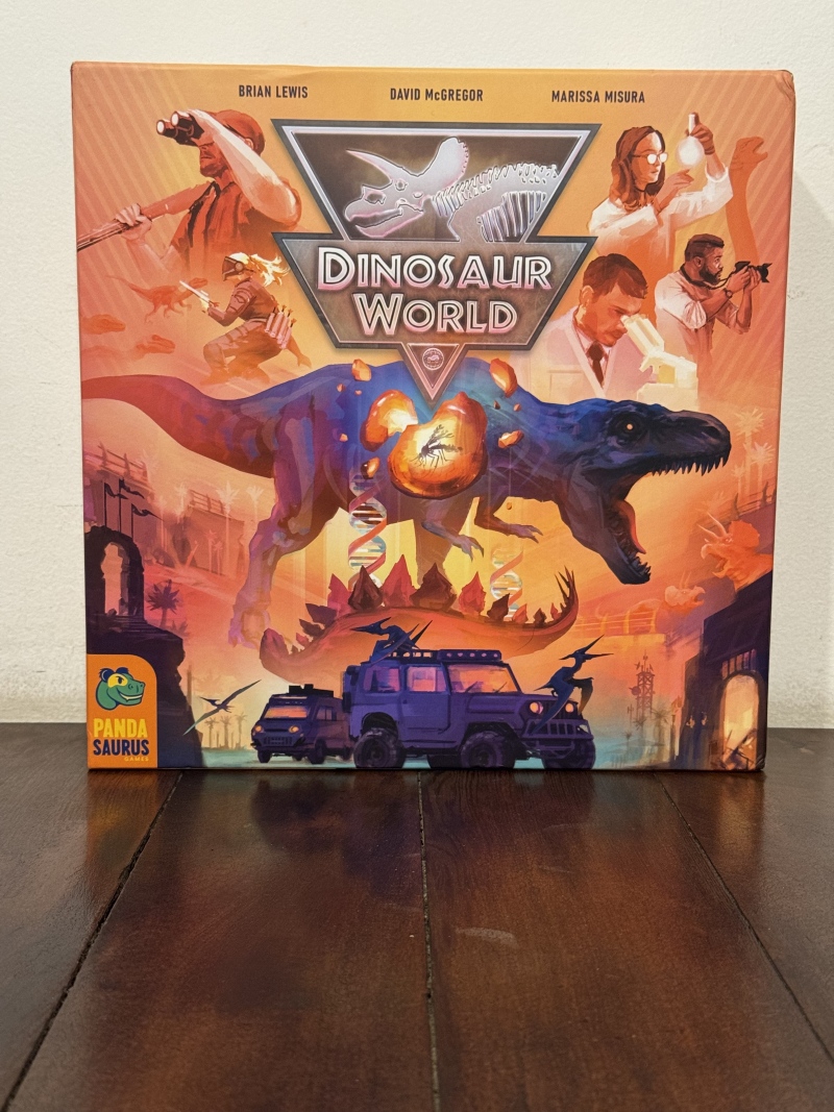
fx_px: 1542
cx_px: 417
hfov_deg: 30.3
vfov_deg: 39.7
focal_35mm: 48
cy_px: 556
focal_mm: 6.76
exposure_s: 1/50
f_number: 1.78
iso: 250
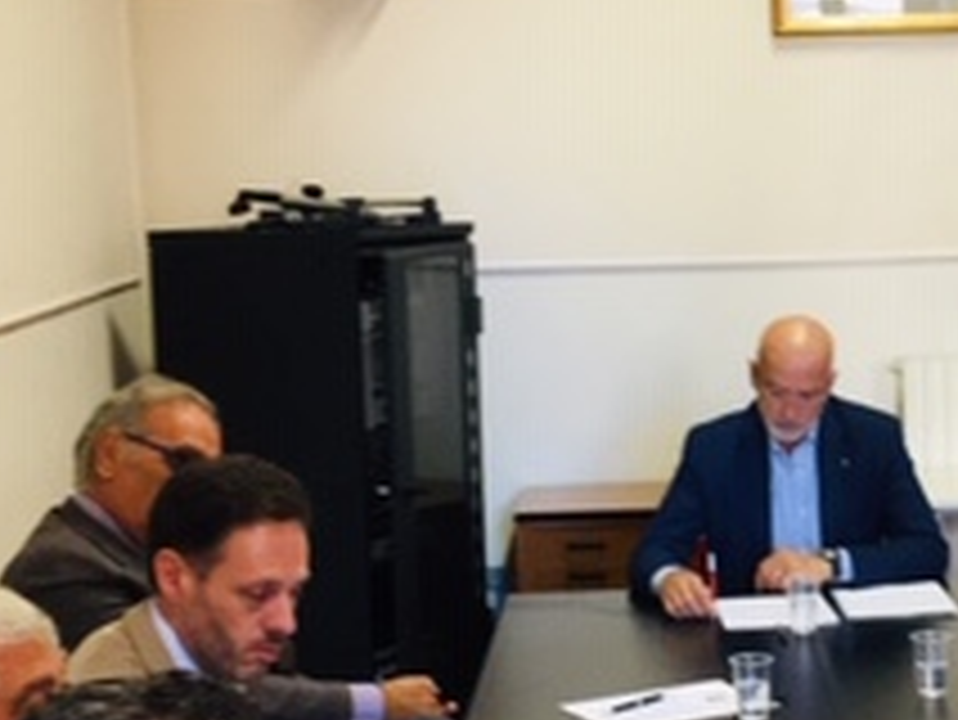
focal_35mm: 87
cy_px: 526
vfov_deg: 16.9
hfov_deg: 21.9
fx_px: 2409
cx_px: 873
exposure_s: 1/33
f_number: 2.2
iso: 100
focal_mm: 4.15
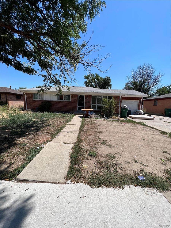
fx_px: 86
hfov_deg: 89.9
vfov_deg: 106.2
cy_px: 114
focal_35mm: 13
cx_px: 86
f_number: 1.8
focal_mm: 1.57
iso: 32
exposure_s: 1/1468
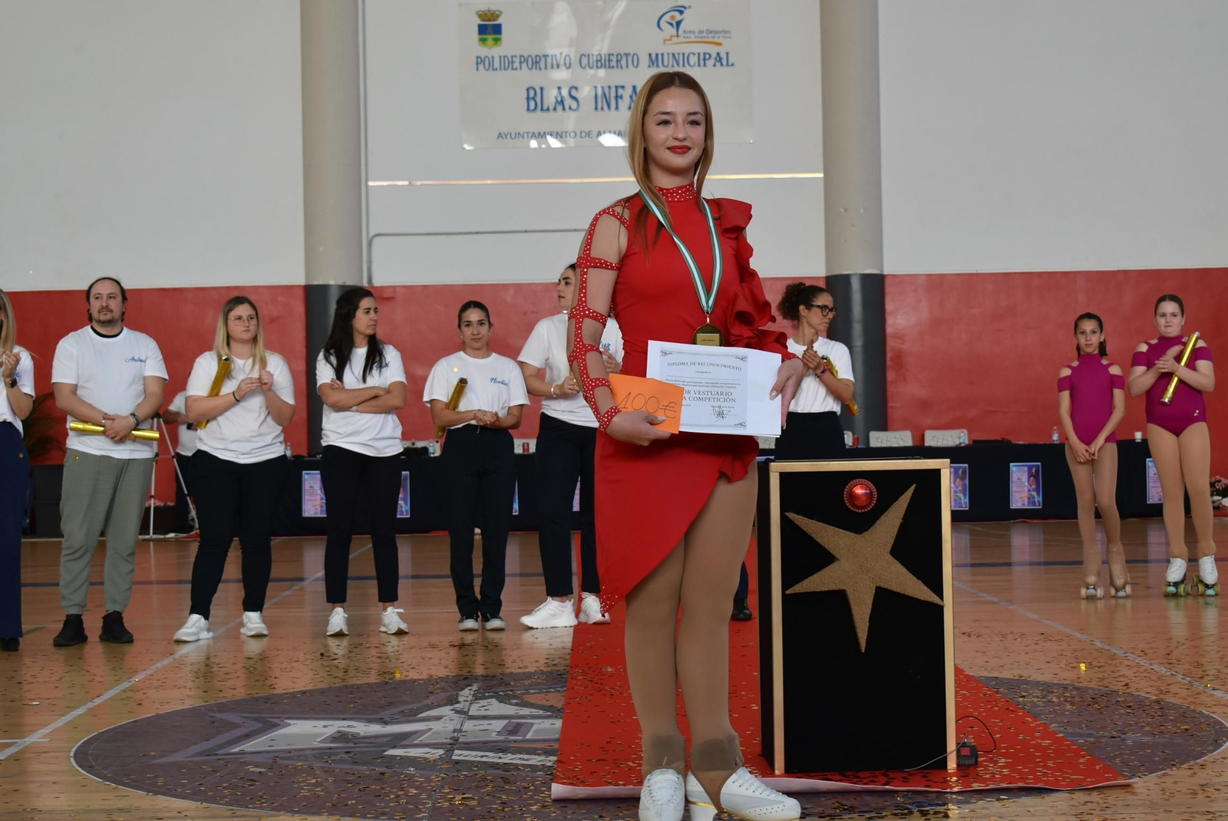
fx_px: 2305
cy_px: 410
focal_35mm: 68
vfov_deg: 20.2
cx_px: 614
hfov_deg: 29.8
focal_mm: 45
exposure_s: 1/100
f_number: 5
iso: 400
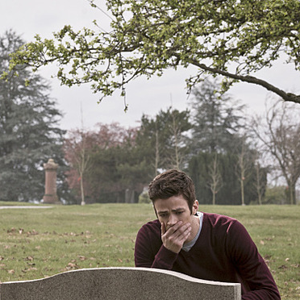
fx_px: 2216
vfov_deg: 7.7
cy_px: 165
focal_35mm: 226
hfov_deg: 7.7
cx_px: 75
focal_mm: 127
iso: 400
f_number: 10
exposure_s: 1/320
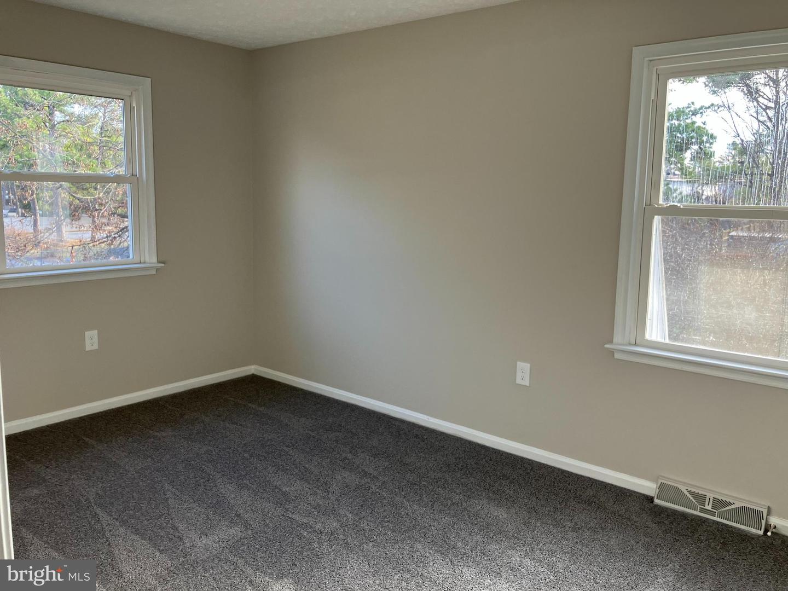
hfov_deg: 63.4
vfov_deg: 49.7
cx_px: 394
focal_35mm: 28
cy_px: 296
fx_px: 637
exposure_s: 1/120
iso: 64
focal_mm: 3.99
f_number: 1.8
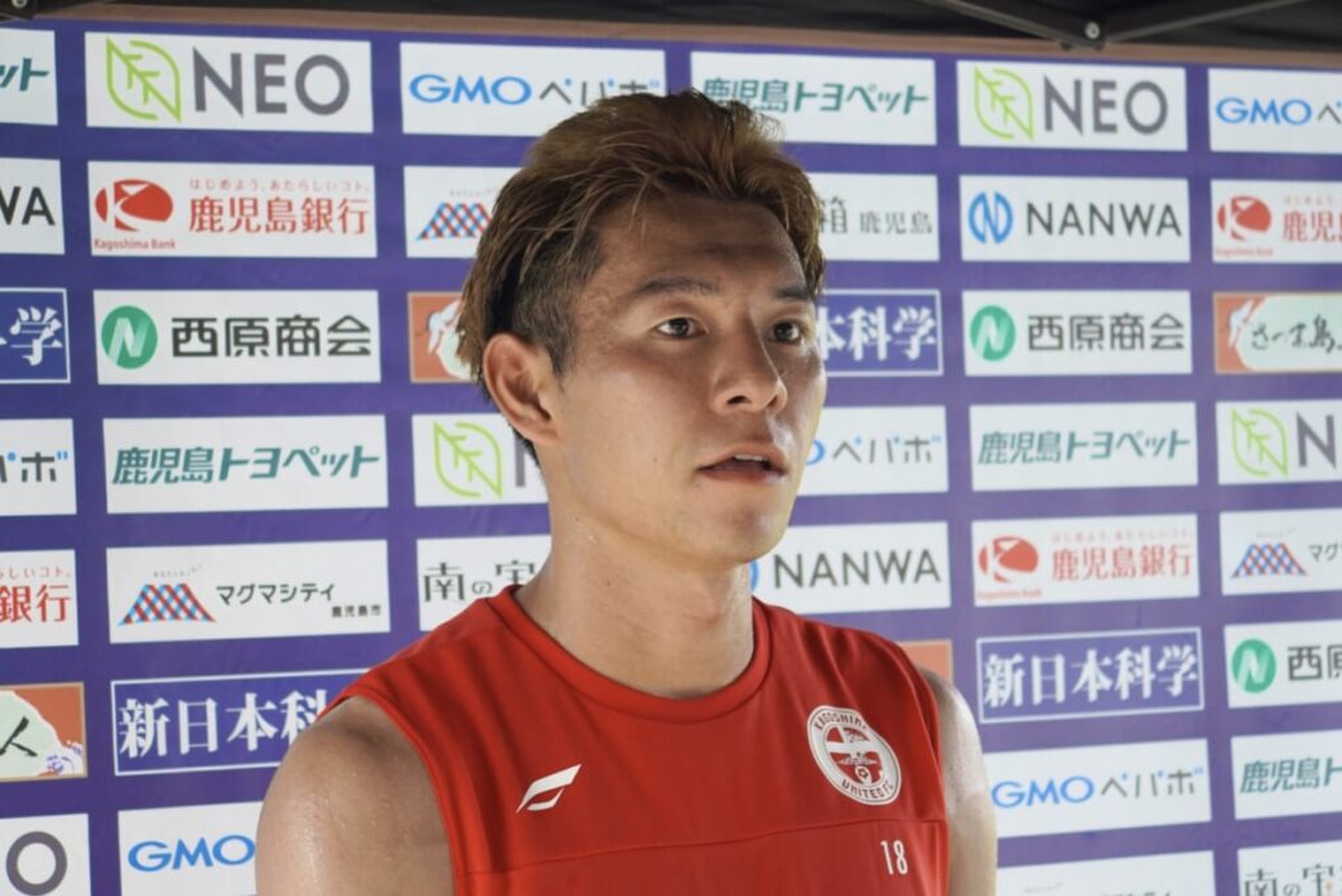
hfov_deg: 19.4
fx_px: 3916
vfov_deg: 13.1
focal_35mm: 105
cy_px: 448
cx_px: 671
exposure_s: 1/160
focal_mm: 70
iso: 400
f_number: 4.5
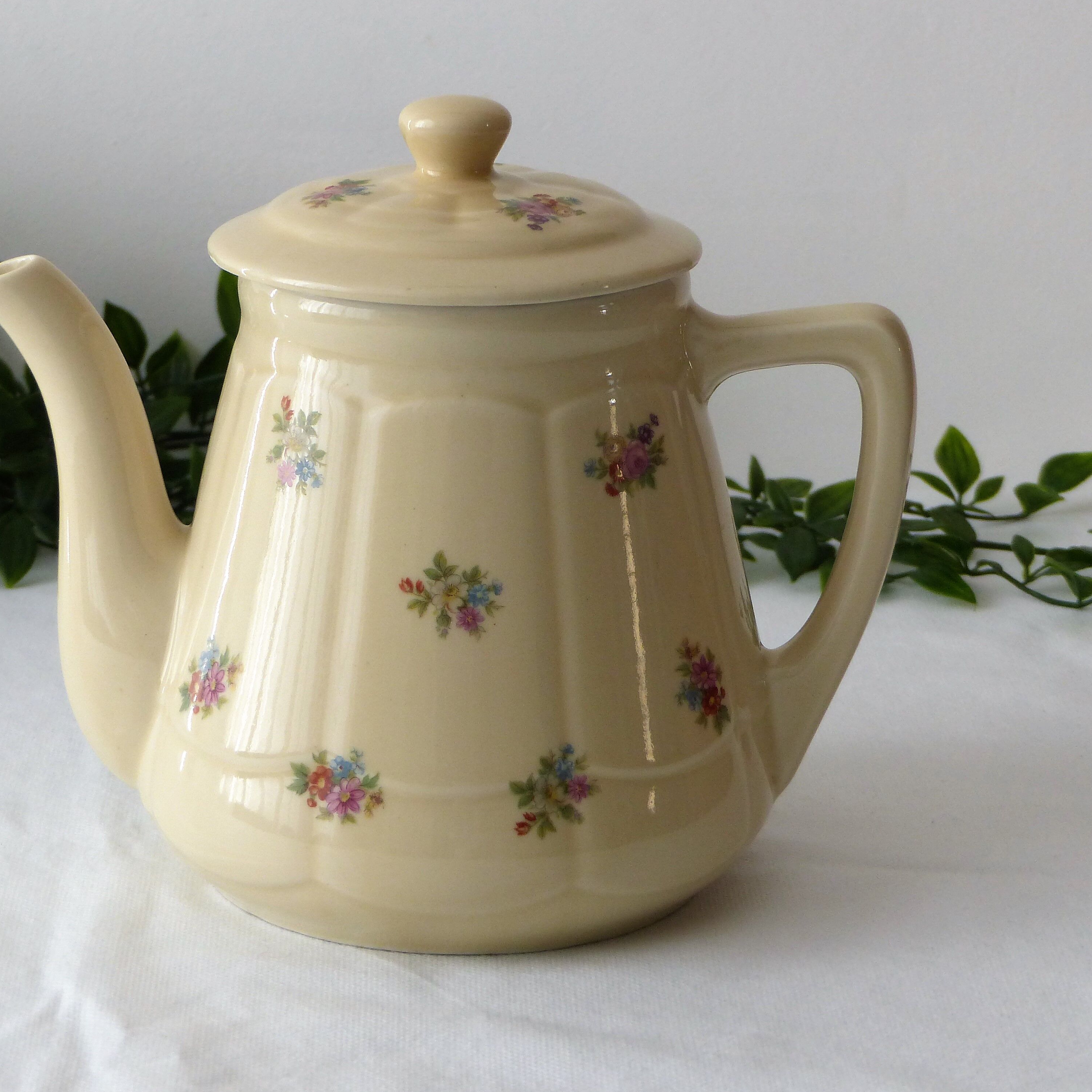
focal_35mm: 123
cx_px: 501
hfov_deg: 14.2
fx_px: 4390
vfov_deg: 14.2
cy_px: 546
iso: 200
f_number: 2.8
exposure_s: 1/60
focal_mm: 17.4
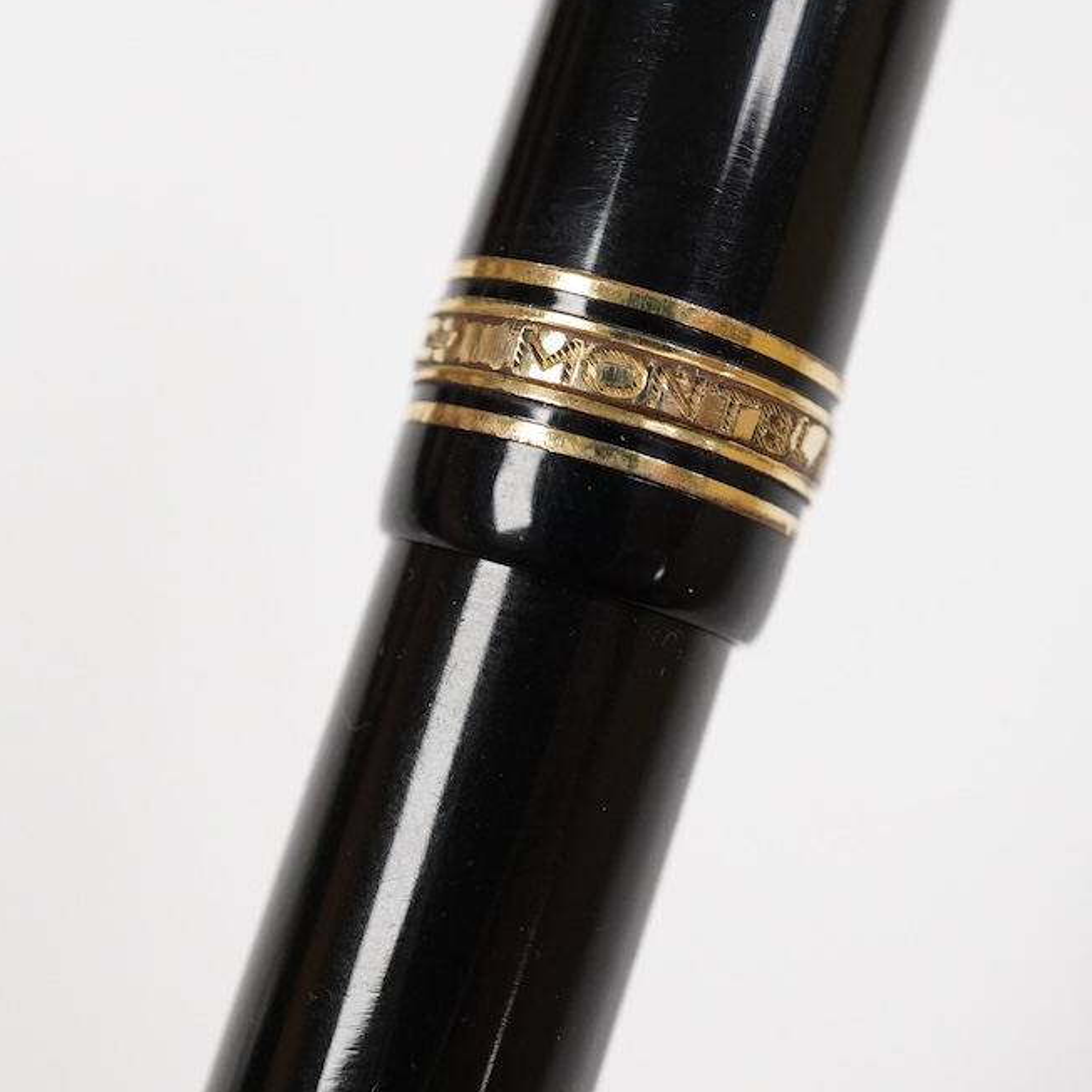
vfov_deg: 26.1
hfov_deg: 26.1
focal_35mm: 66
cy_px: 502
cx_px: 533
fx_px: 2356
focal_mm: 30
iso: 2500
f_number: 10
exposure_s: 1/200
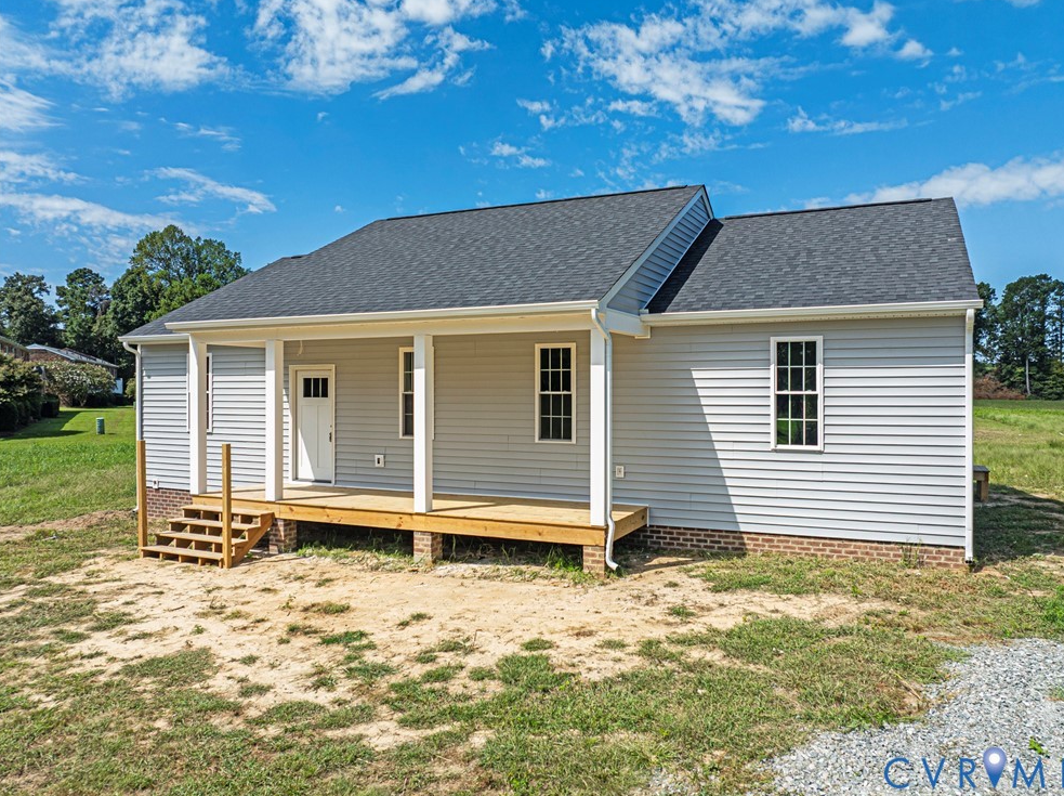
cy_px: 388
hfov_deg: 69.4
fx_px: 768
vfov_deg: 54.8
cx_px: 551
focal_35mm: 25
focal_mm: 12.29
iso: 100
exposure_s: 1/80
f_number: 2.8
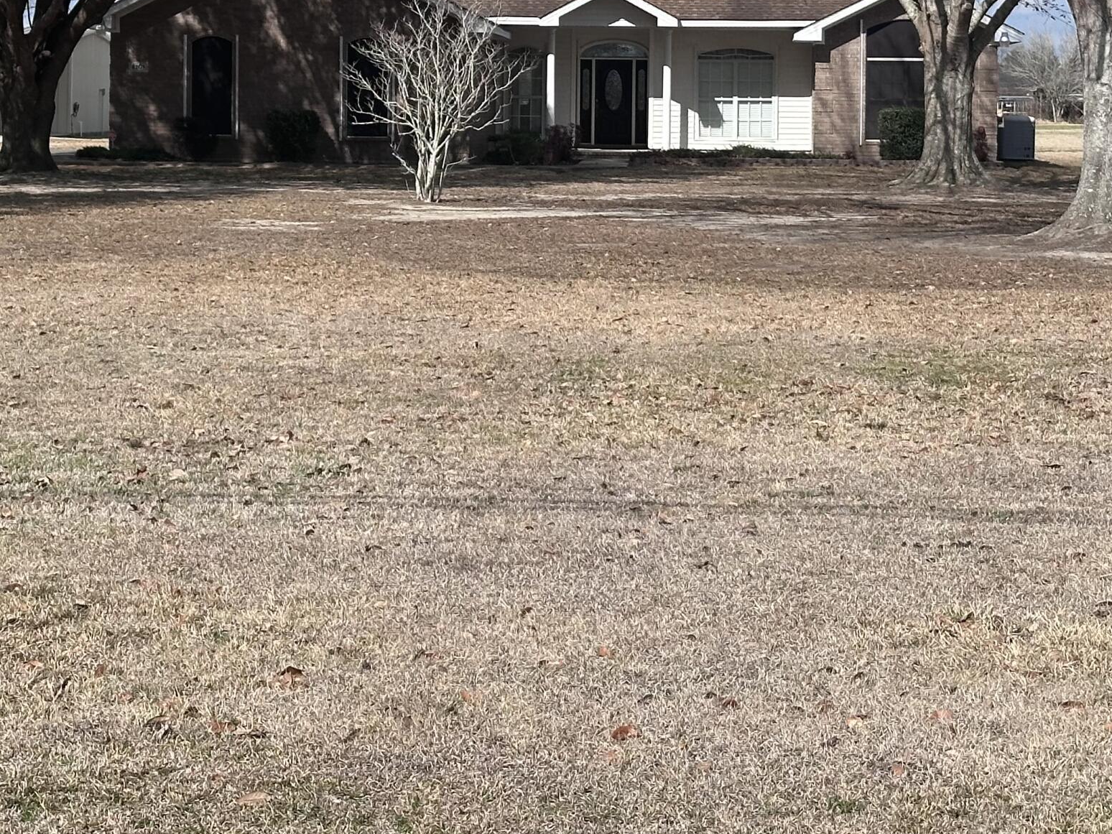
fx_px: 2988
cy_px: 89
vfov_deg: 15.7
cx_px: 479
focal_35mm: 93
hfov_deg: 21.1
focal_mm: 6.86
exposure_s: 1/4785
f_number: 1.78
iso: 64
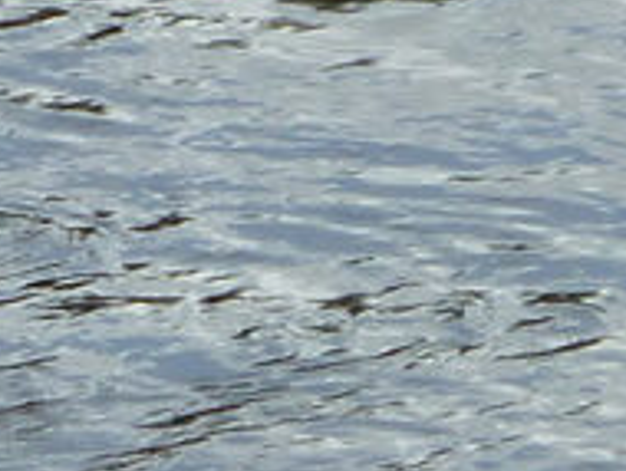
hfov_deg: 1.2
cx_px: -685
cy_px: 86
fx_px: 30438
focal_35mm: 1681
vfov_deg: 0.9
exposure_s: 1/125
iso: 80
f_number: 5.9
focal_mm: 36
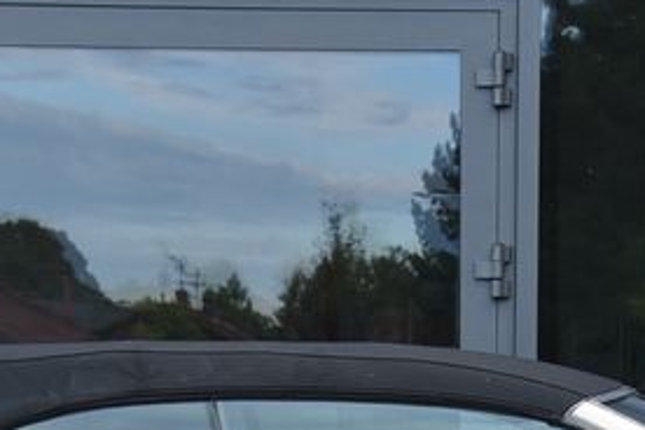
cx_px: 449
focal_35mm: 178
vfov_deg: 7.5
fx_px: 3189
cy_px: 778
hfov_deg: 11.5
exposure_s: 1/160
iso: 500
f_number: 6.3
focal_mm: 48
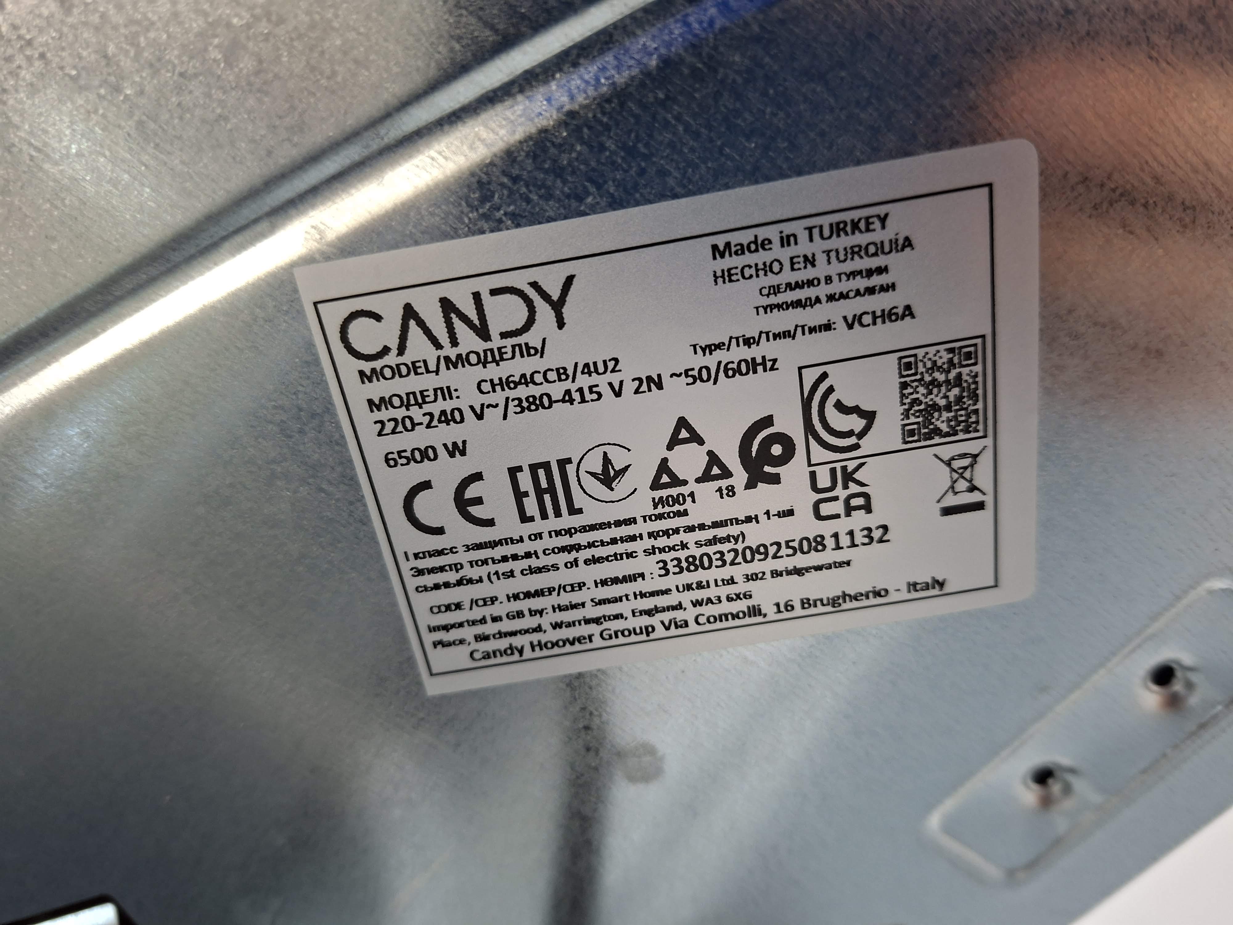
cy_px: 462
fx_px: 819
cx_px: 616
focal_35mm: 23
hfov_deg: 73.9
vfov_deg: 58.9
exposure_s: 1/33
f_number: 1.8
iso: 400
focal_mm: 5.54
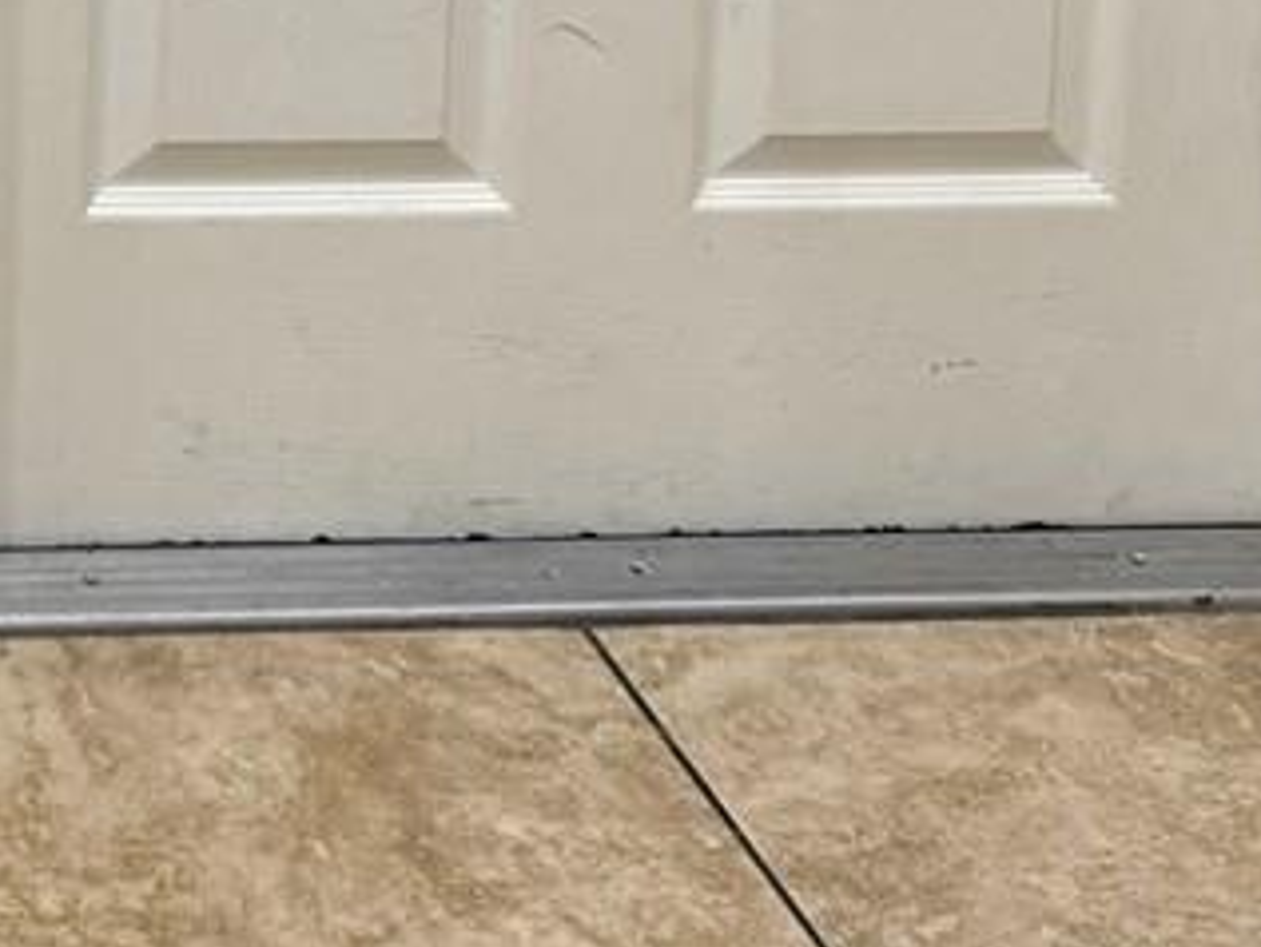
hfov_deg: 14.1
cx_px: -1122
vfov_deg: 10.7
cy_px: -1202
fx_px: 4409
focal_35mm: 121
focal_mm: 6.76
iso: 160
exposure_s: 1/60
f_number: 1.78
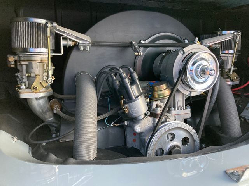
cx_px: 124
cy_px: 93
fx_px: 201
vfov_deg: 49.7
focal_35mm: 28
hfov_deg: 63.4
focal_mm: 3.99
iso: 320
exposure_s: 1/42
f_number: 1.8
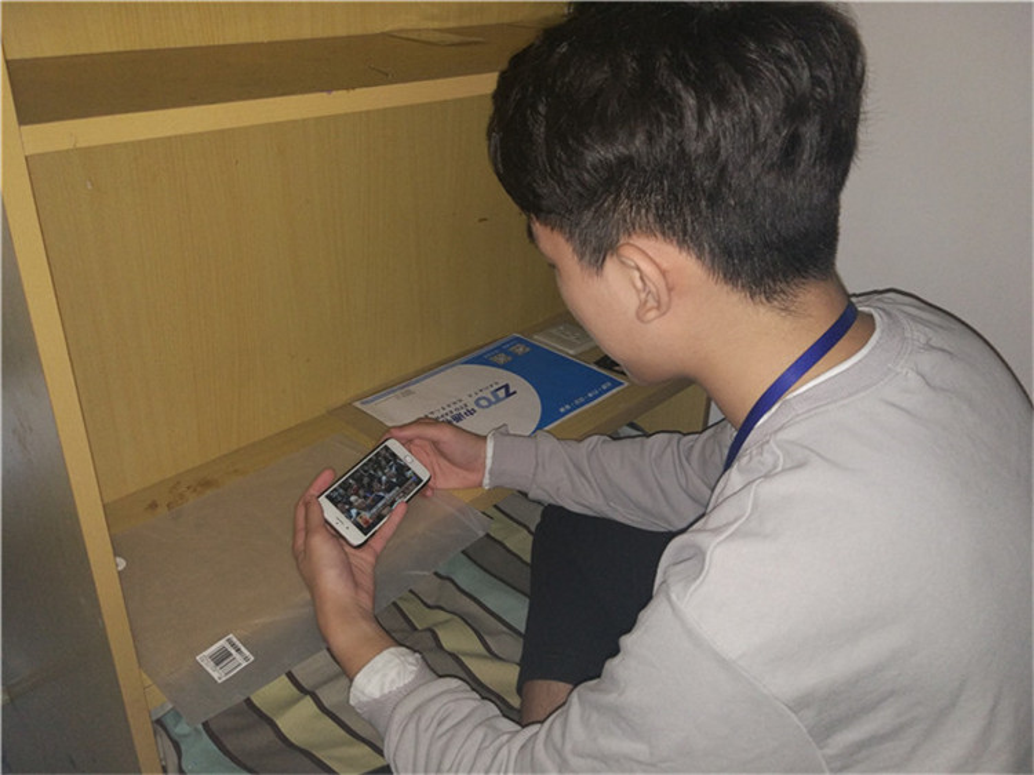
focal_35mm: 28
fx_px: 836
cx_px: 517
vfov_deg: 49.7
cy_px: 388
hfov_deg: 63.5
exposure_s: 1/20
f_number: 2
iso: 483
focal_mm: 4.26
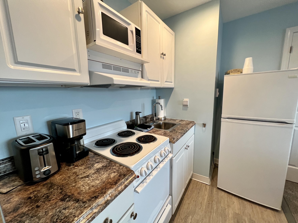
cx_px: 149
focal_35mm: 13
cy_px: 112
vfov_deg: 89.9
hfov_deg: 106.2
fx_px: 112
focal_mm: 1.57
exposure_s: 1/120
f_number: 1.8
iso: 200
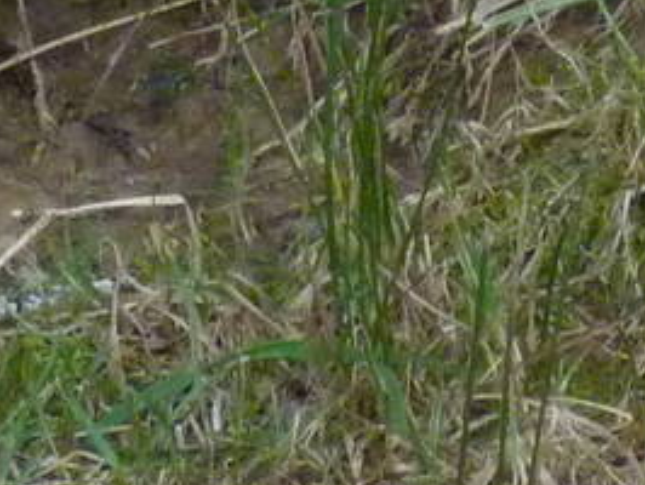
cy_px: -841
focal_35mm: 1177
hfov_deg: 1.7
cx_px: 405
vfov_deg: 1.3
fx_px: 21951
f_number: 4.5
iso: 400
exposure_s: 1/160
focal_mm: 32.1
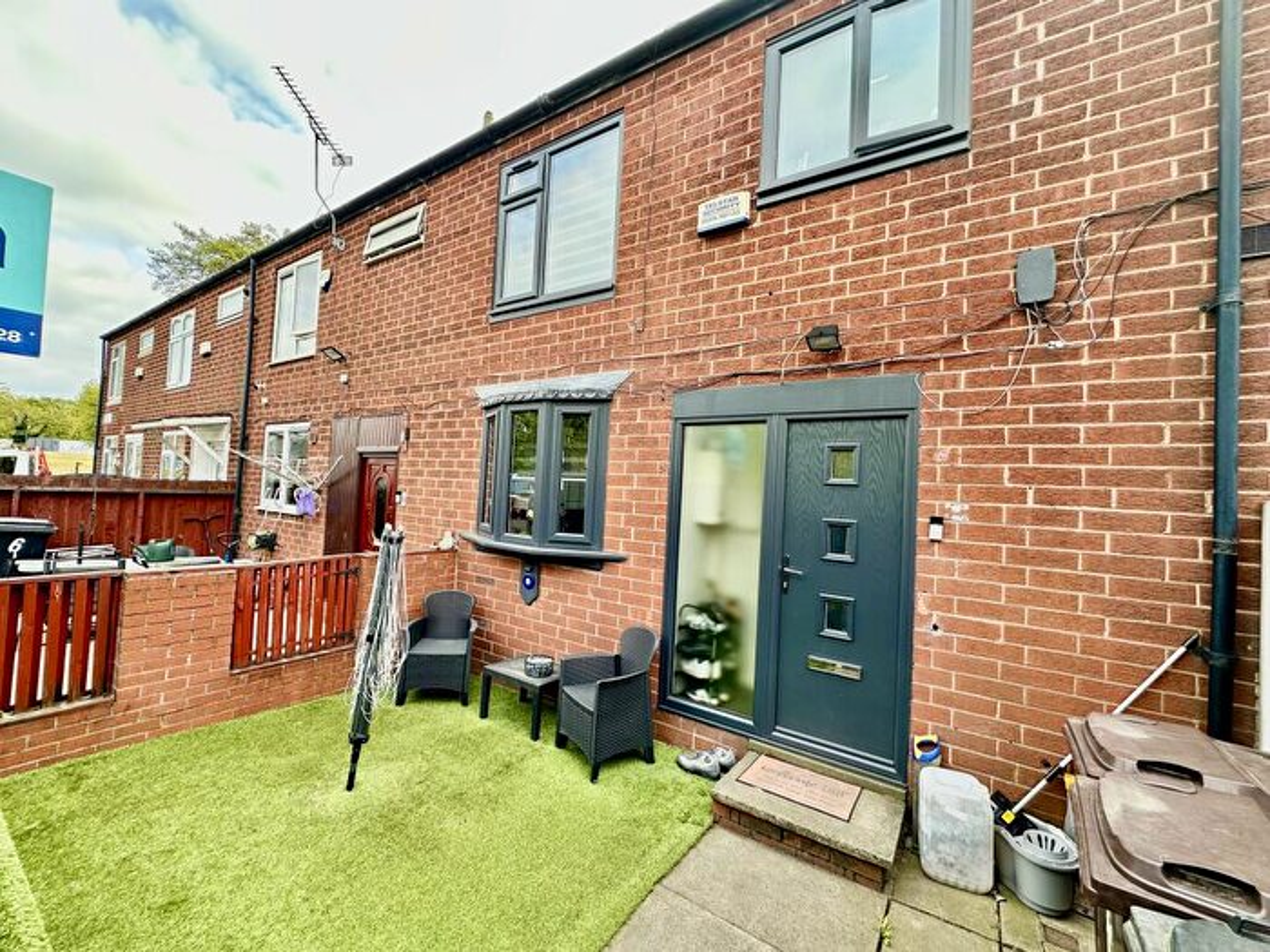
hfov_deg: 102.1
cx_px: 635
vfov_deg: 85.7
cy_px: 476
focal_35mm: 14
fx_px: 514
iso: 40
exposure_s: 1/242
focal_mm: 2.22
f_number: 2.2
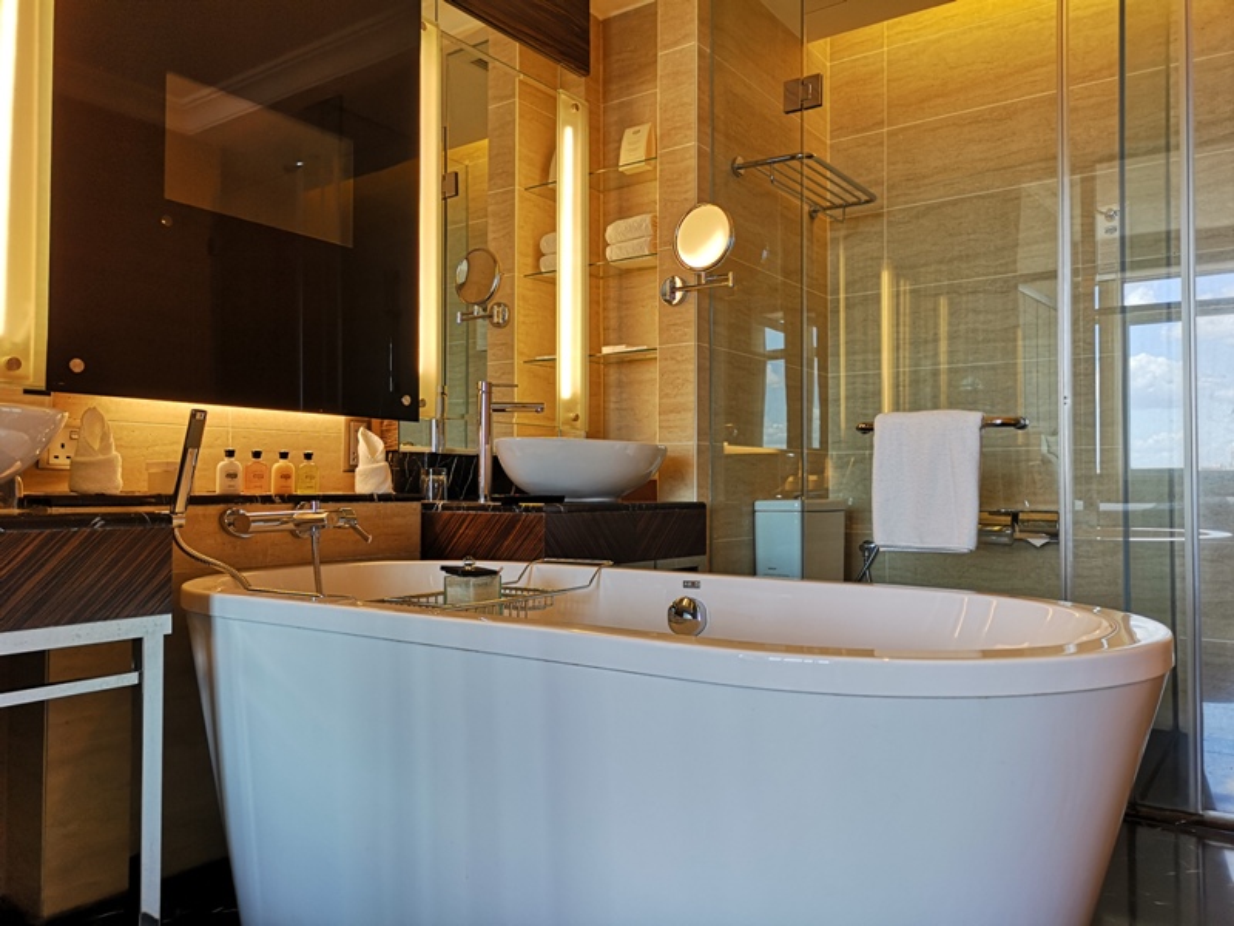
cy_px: 463
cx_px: 617
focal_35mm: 27
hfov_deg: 65.3
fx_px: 963
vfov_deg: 51.4
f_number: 1.8
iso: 64
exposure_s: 1/100
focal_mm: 3.95
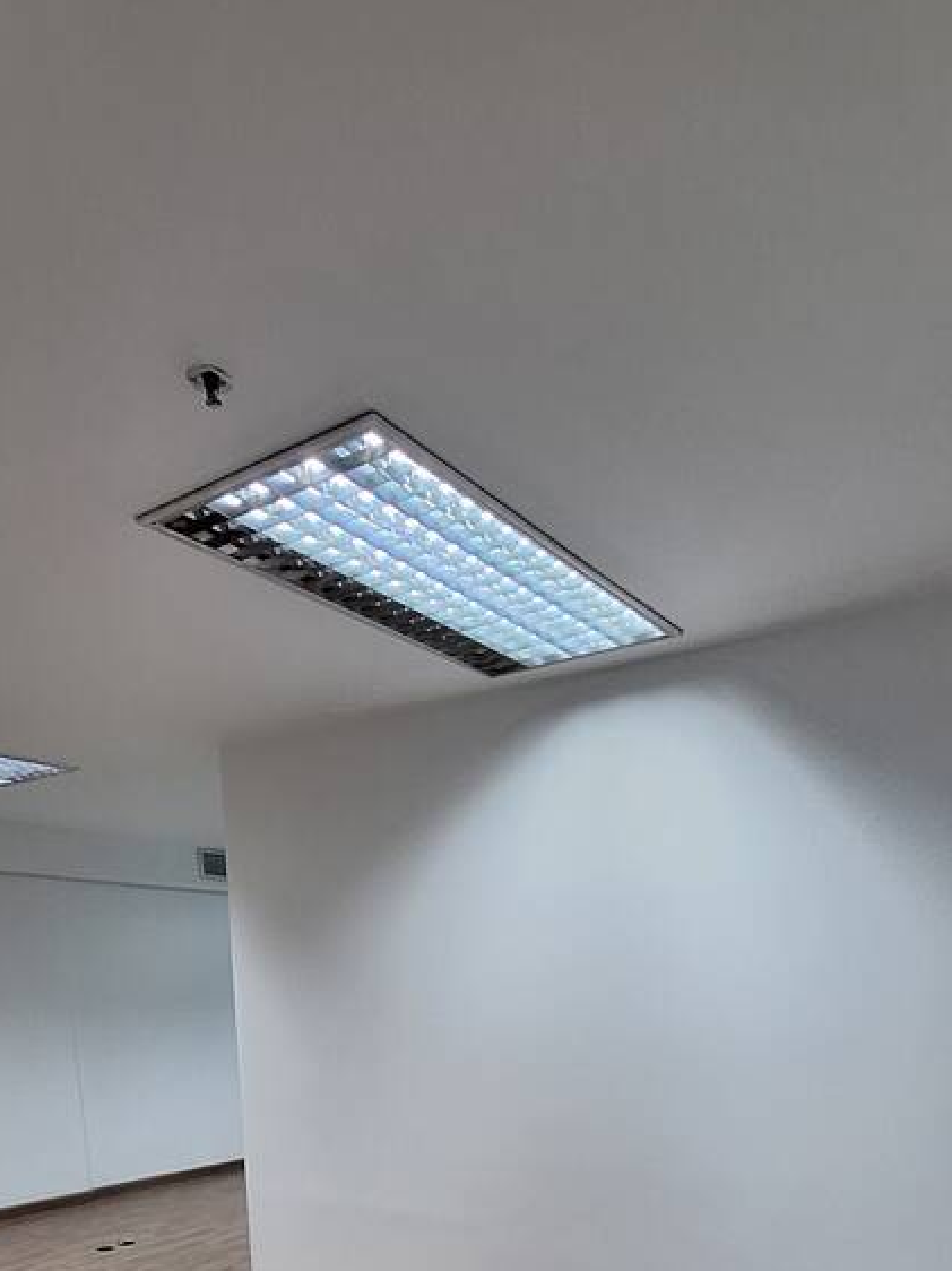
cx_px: 493
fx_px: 917
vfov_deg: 57.1
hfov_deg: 54.8
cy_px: 1199
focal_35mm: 25
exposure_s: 1/40
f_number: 2.2
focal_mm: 1.74
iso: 100
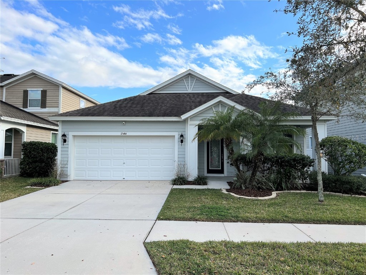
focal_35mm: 26
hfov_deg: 67.3
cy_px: 138
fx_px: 275
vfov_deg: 53.1
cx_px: 183
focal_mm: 5.7
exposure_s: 1/3165
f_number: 1.5
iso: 50
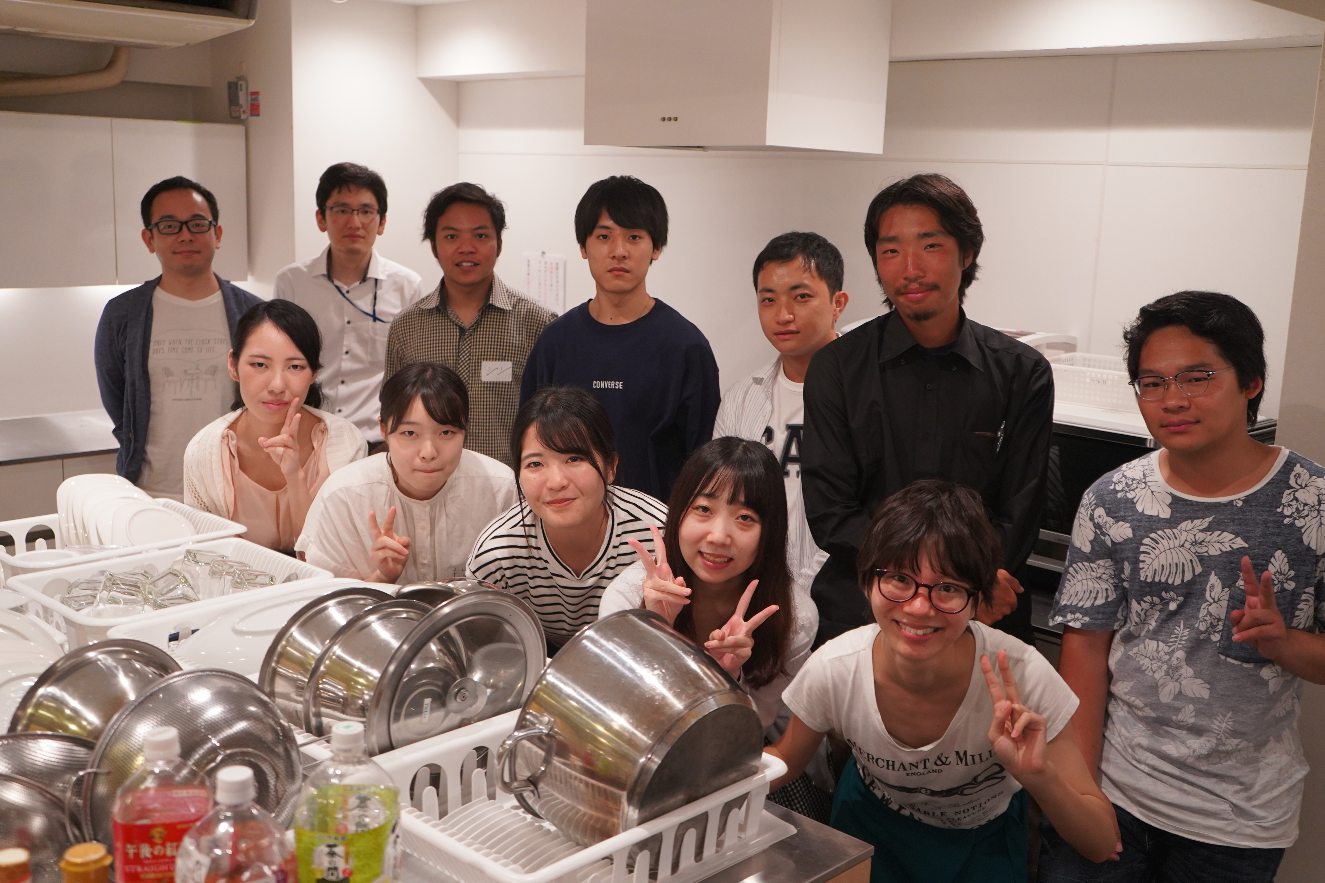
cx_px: 662
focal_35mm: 36
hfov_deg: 53.1
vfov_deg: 36.9
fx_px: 1325
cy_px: 442
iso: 2000
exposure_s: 1/160
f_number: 4
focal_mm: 36
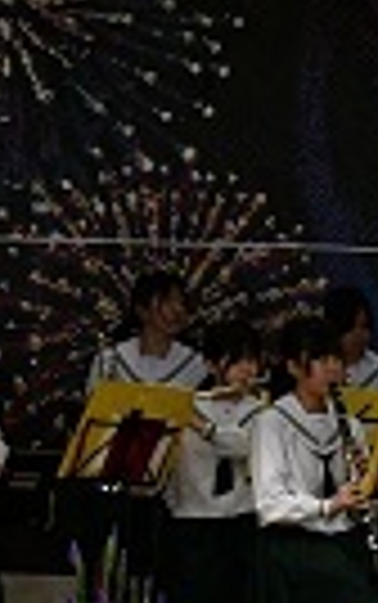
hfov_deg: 2.9
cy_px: 472
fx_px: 7336
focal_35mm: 446
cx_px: 729
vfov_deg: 4.7
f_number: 8
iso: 2500
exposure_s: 1/125
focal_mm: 52
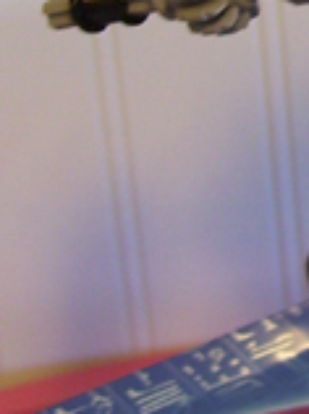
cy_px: -101
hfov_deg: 9.3
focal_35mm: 152
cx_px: 555
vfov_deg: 12.7
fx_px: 1814
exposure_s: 1/8
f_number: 2.7
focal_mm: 6
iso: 160
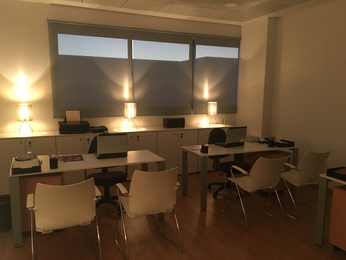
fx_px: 290
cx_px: 173
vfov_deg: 48.2
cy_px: 130
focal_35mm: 29
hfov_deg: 61.7
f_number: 2.2
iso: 200
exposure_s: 1/17
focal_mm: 4.15
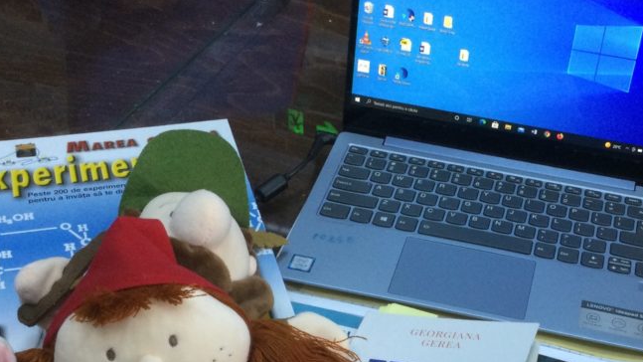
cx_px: 437
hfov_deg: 33.5
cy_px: 345
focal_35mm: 62
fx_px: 1057
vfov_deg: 19.0
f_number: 2.4
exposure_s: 1/33
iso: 80
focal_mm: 3.3
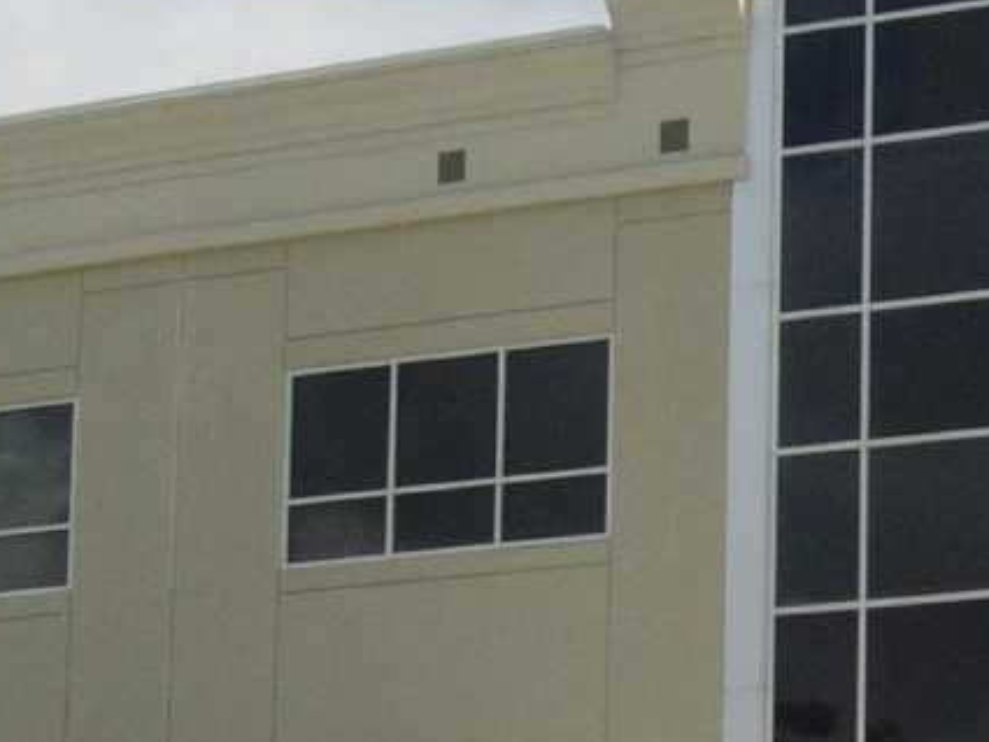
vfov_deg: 8.1
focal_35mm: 183
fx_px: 5230
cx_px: 977
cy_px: 793
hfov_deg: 10.7
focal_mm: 7.8
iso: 64
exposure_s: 1/683
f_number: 4.8
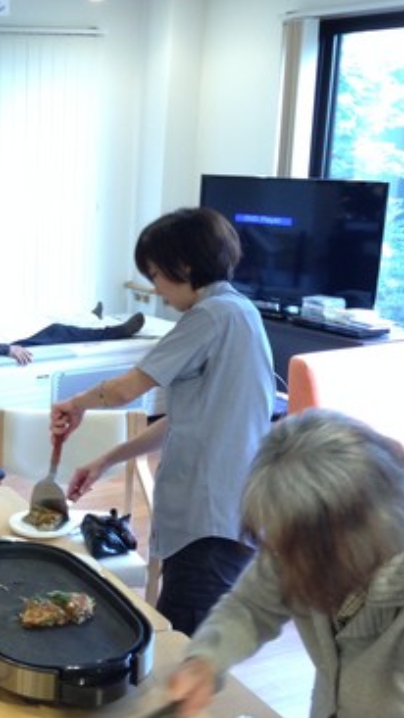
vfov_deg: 38.5
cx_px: -56
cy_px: 386
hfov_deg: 21.0
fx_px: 1028
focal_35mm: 54
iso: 125
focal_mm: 4.12
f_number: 2.4
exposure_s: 1/20
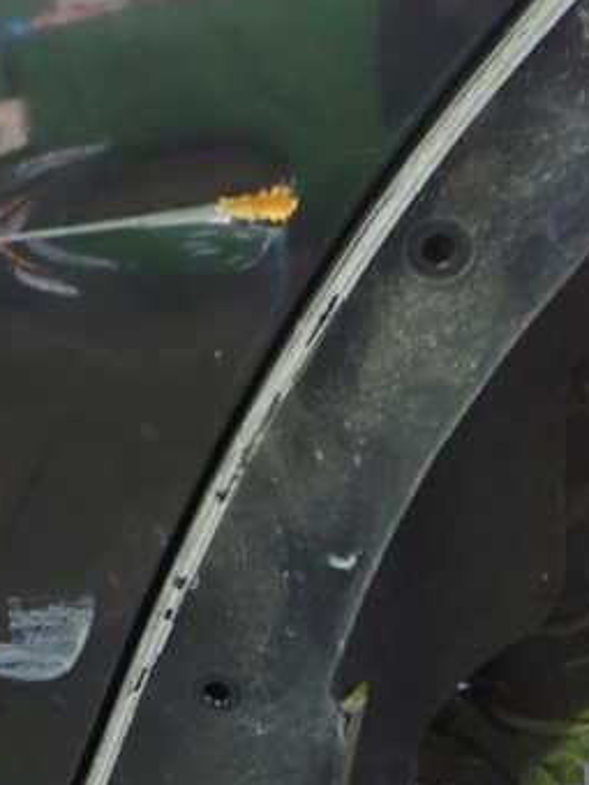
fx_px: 1202
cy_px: 388
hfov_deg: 26.1
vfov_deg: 36.2
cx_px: 2
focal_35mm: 53
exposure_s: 1/15
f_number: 2.3
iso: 800
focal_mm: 5.4
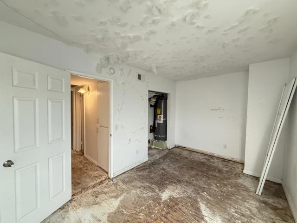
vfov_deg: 85.7
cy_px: 112
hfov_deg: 102.1
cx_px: 148
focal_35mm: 14
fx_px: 120
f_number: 2.2
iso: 400
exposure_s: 1/77
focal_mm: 2.22
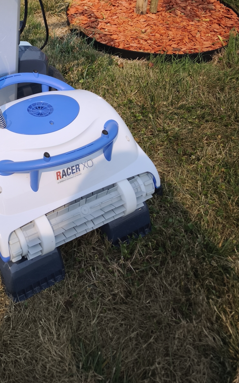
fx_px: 438
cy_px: 68
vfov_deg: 44.5
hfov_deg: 28.8
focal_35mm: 42
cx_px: 7
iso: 50
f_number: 1.6
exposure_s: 1/2959
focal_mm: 6.57
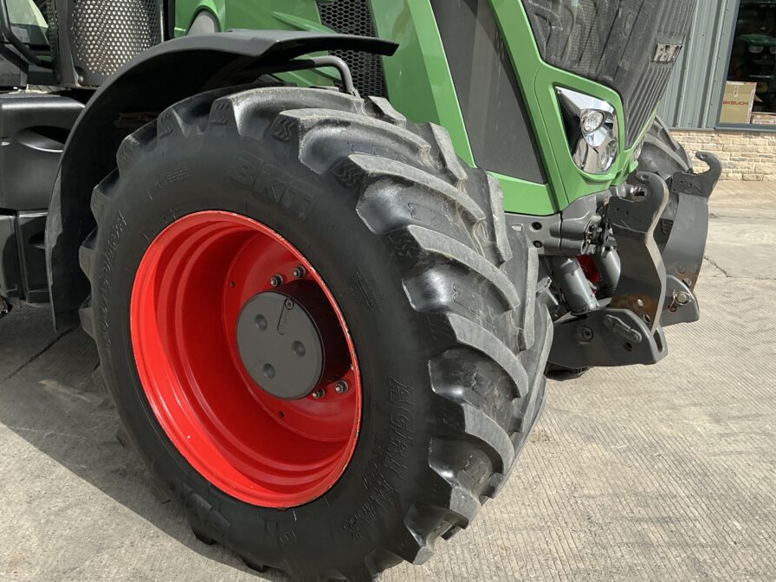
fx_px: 717
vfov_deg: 44.1
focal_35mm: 32
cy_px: 320
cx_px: 375
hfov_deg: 56.8
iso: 25
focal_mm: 3
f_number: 1.8
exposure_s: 1/829
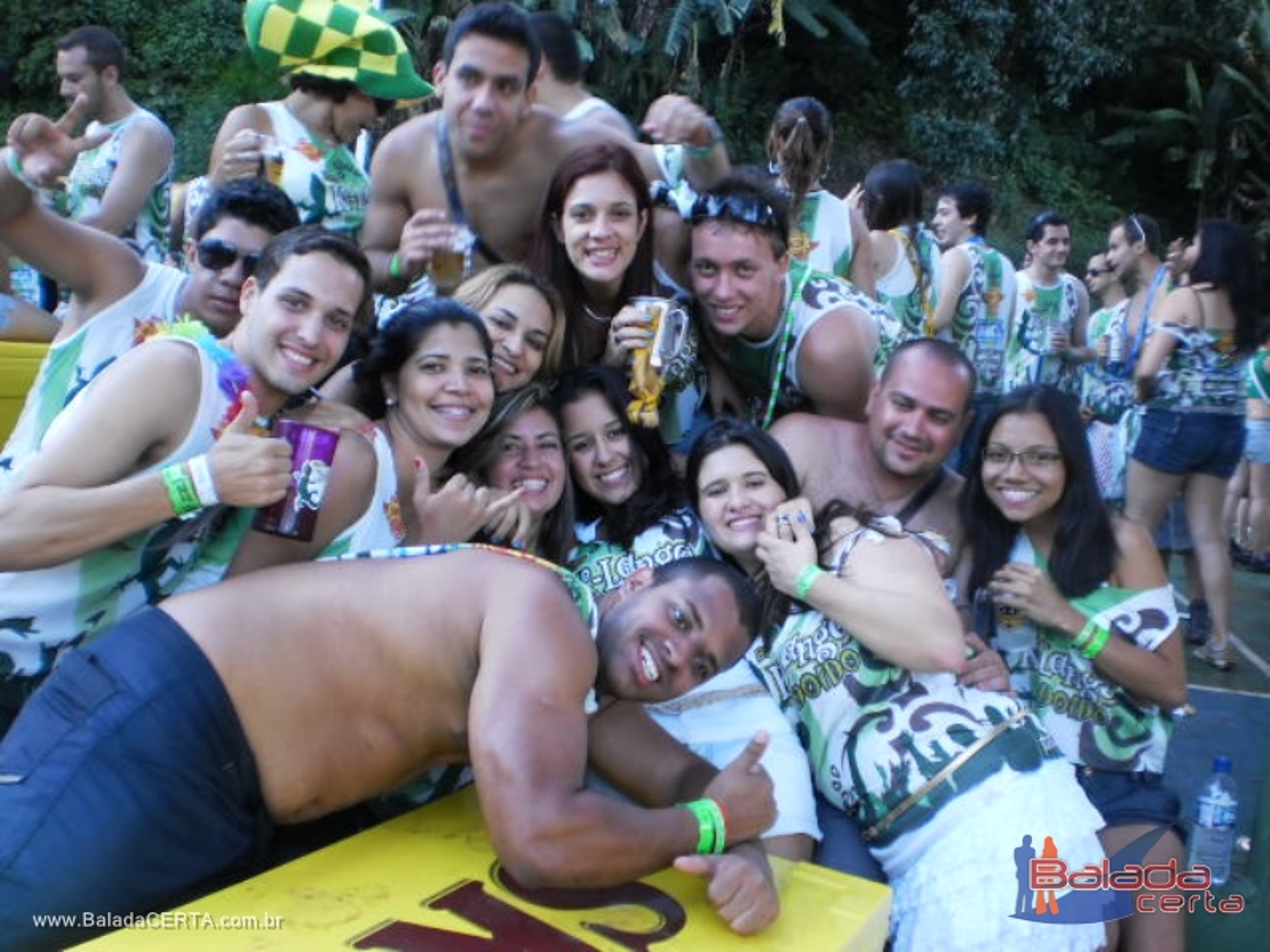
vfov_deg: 39.7
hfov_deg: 51.4
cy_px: 476
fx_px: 1321
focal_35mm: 36
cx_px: 635
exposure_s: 1/30
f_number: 3.1
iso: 100
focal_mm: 6.3
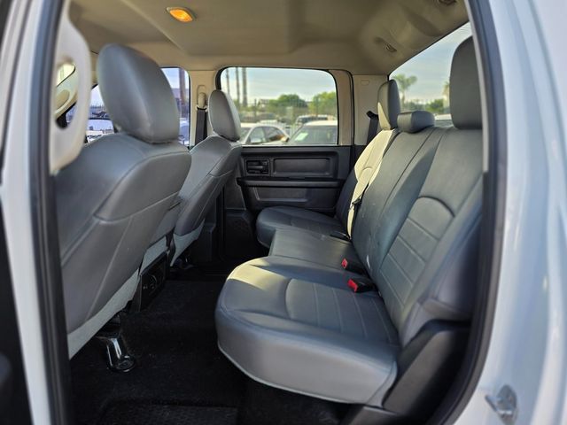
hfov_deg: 73.9
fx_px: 377
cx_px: 284
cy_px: 212
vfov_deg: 58.9
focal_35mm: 23
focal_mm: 6.3
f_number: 1.7
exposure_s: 1/180
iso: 40
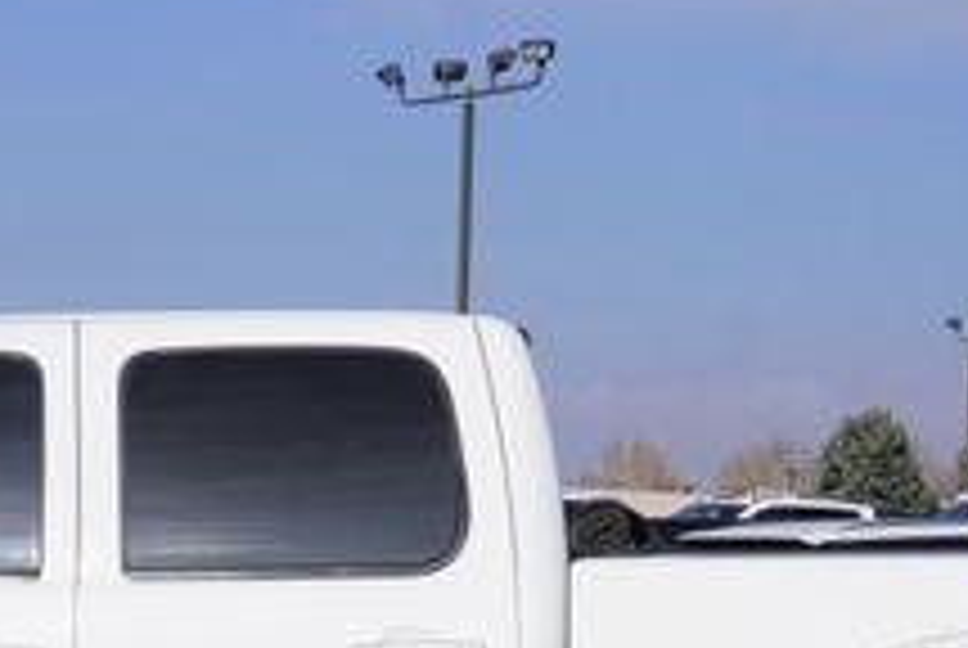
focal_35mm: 116
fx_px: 3123
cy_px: 828
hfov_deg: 17.5
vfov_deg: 11.6
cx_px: 239
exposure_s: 1/250
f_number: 11
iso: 100
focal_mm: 26
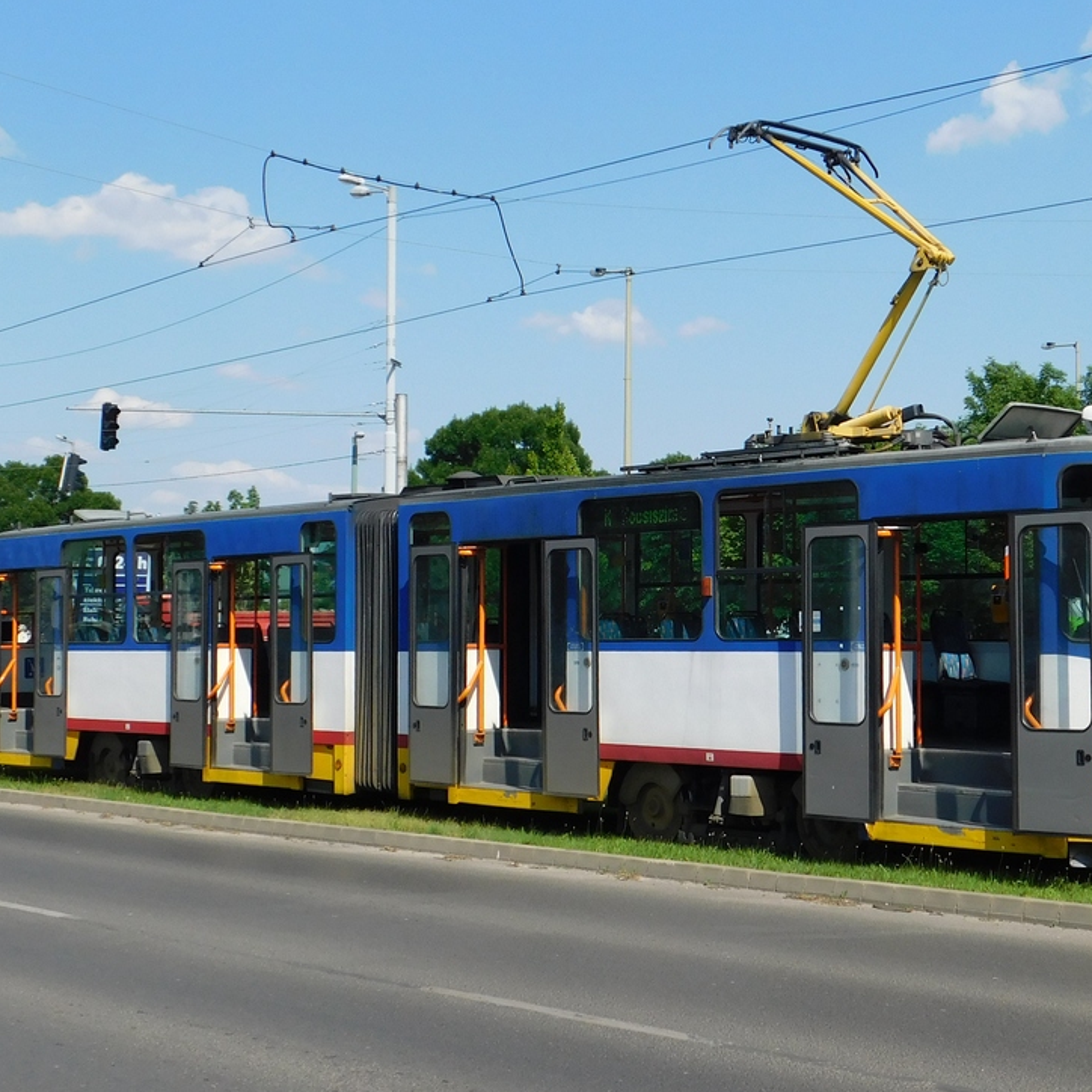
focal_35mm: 45
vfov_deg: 37.5
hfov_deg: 37.4
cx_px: 673
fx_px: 1606
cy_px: 529
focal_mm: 6.3
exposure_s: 1/400
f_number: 7
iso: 125
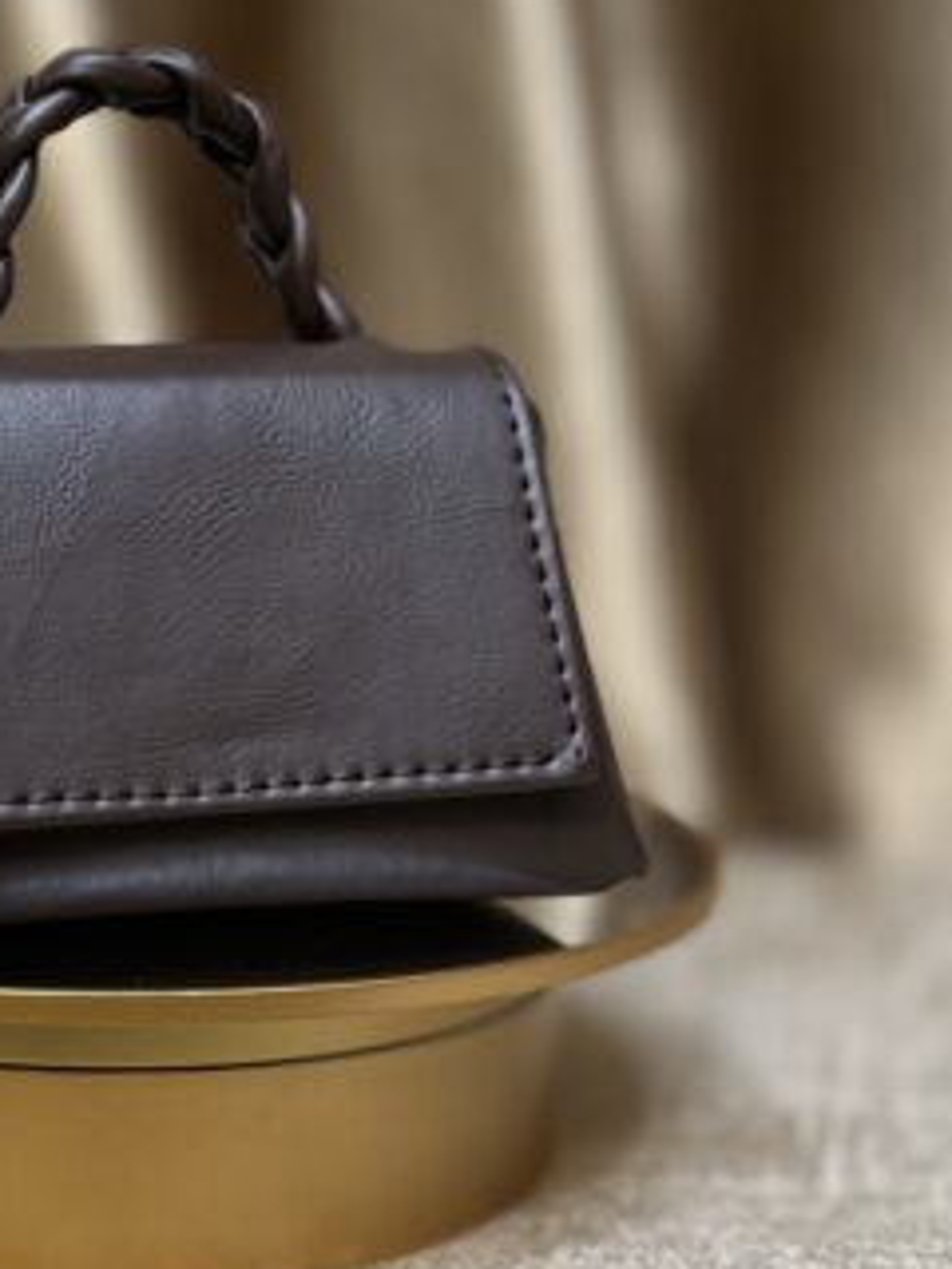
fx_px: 2200
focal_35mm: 60
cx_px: 139
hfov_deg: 23.9
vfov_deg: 32.1
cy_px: 547
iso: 200
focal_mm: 6.86
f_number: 1.78
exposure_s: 1/50
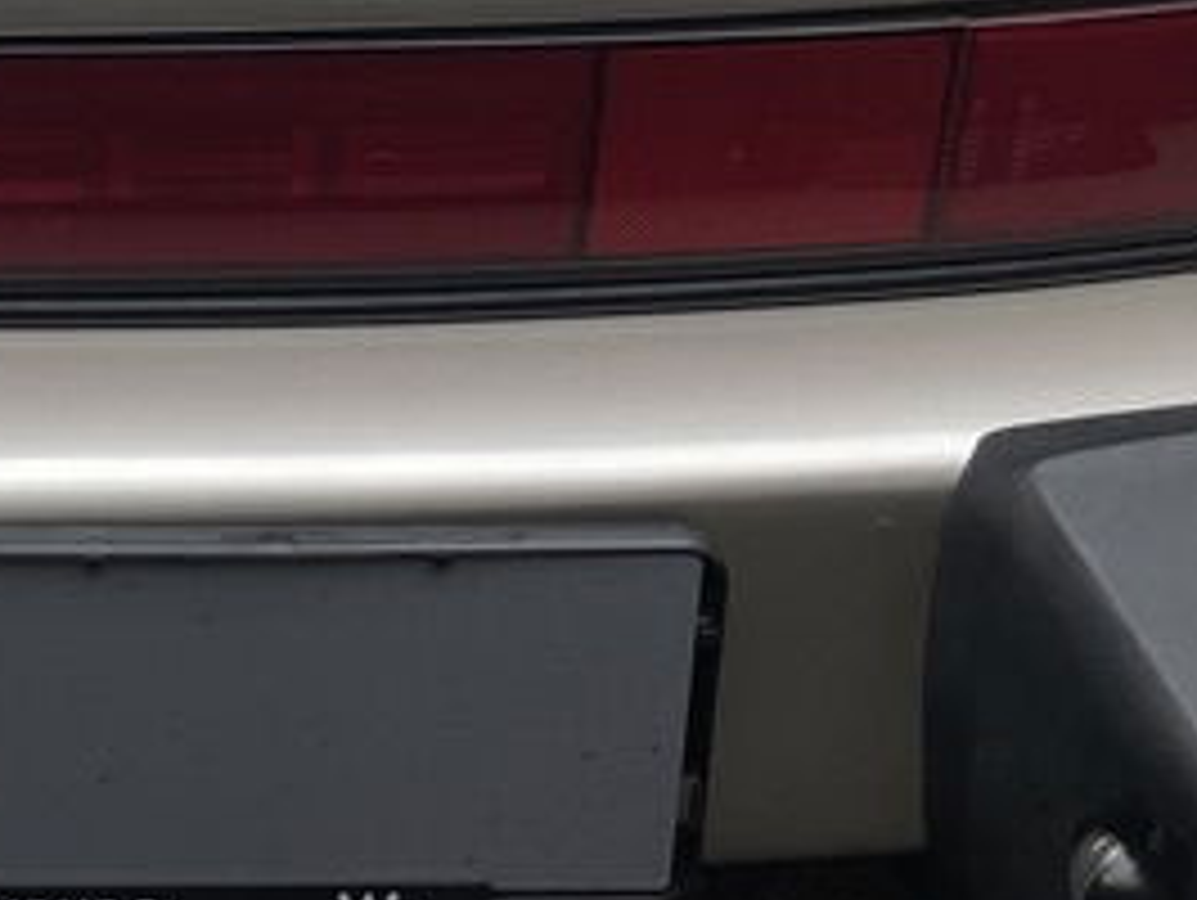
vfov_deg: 13.7
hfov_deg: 18.6
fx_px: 3461
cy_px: -549
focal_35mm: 100
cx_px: -212
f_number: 1.6
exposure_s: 1/100
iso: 40
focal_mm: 4.2
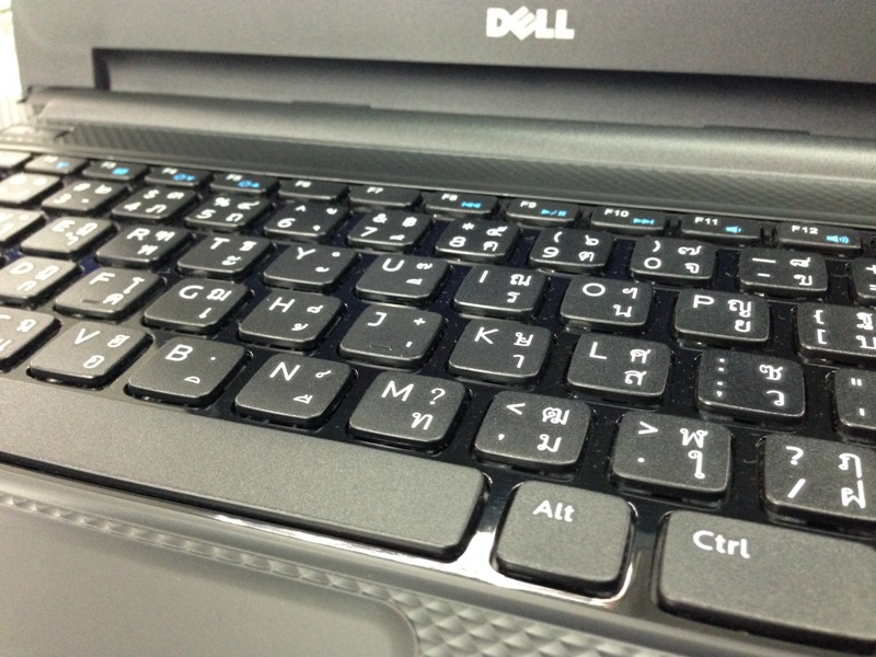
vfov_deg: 42.9
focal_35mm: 33
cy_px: 328
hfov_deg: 55.4
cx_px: 438
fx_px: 835
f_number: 2.4
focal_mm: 4.12
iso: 400
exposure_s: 1/15
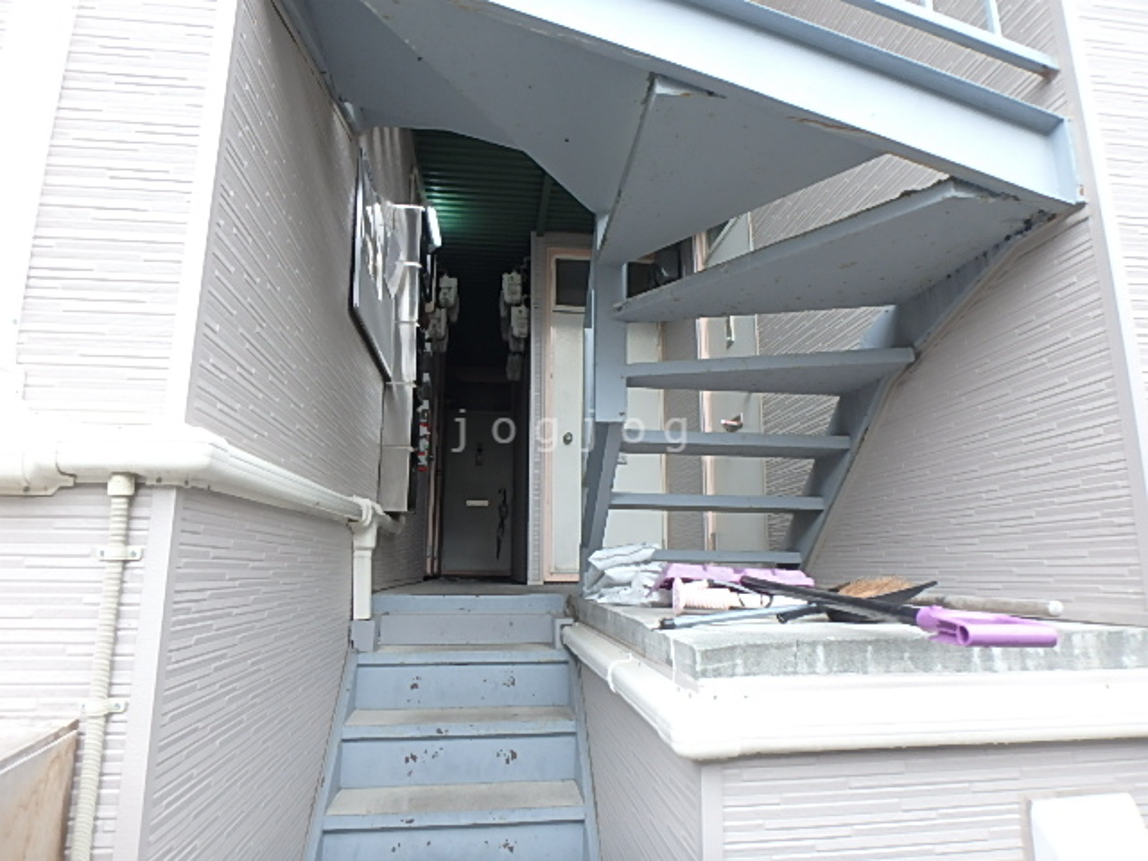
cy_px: 430
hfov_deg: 79.0
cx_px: 574
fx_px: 696
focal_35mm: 21
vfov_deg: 63.4
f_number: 3.5
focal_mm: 3.7
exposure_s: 1/80
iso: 125
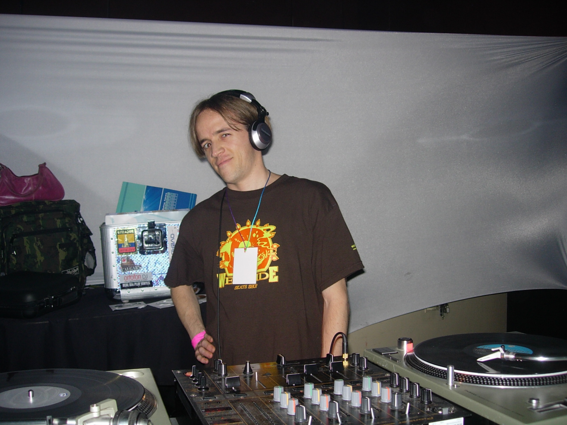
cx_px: 284
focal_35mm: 38
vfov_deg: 37.7
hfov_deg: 49.0
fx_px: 622
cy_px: 212
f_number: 2.8
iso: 79
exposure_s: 1/64
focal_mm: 7.8
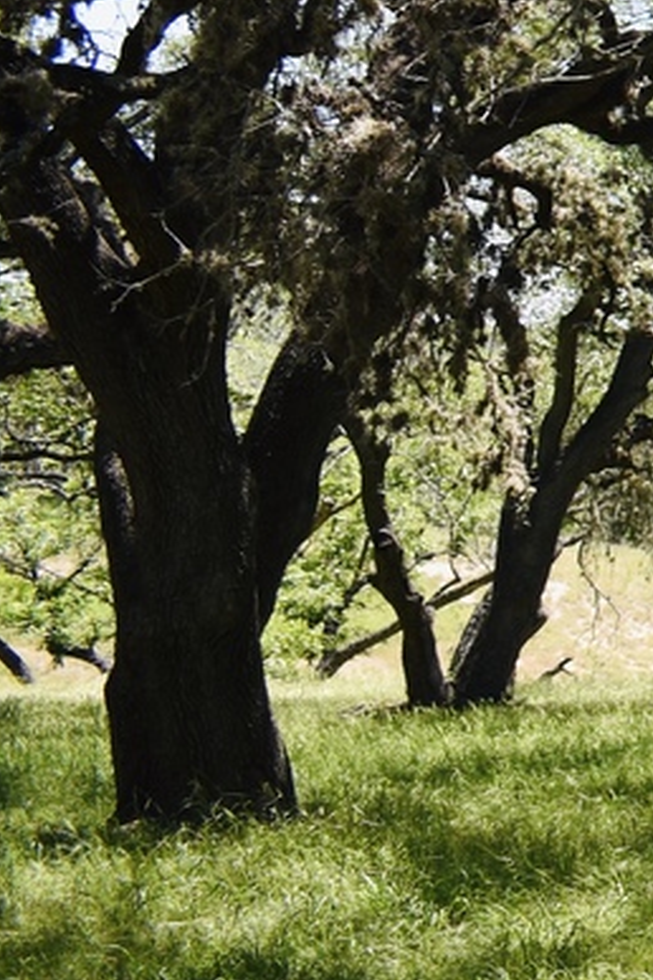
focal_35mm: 113
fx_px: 3074
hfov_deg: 9.6
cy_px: 20
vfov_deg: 17.7
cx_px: 1913
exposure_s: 1/250
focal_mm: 18
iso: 100
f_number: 4
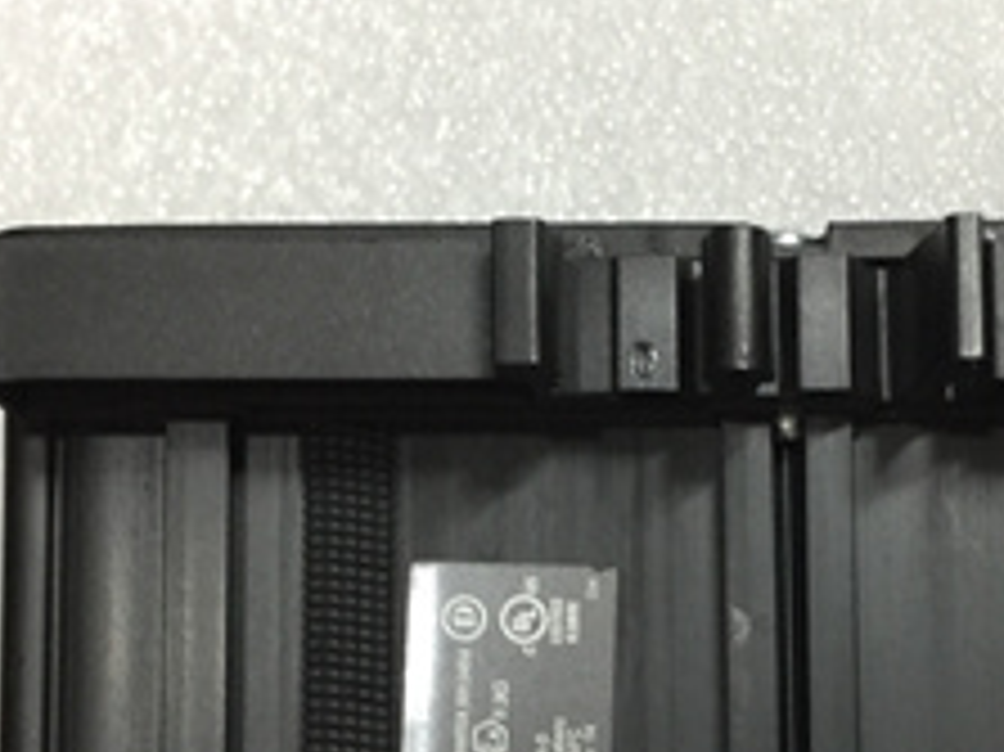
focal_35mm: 65
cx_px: 657
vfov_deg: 22.2
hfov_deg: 29.7
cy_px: 619
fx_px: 1884
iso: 160
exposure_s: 1/33
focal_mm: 4.15
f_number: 2.2
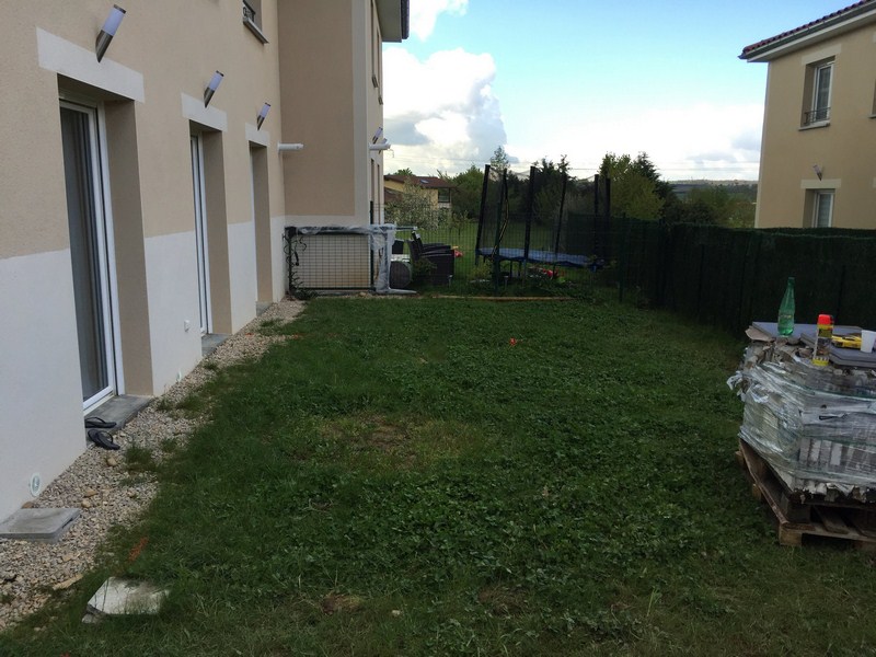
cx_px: 438
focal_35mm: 29
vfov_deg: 48.2
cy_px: 328
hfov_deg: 61.7
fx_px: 734
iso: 32
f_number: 2.2
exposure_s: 1/573
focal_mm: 4.15
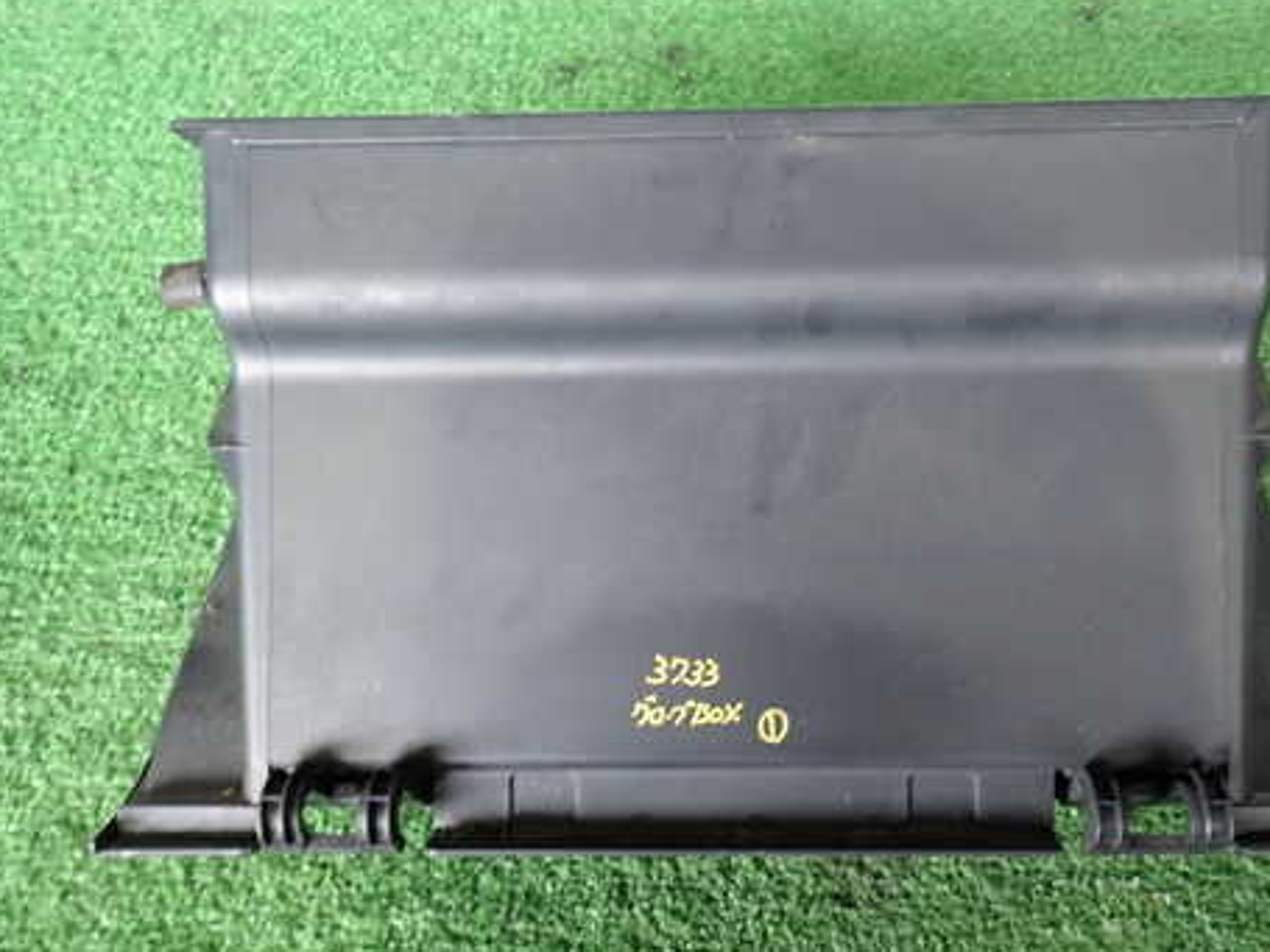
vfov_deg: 42.9
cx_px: 731
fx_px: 1210
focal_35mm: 33
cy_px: 500
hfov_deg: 55.1
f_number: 2
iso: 200
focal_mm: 4.5
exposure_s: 1/40
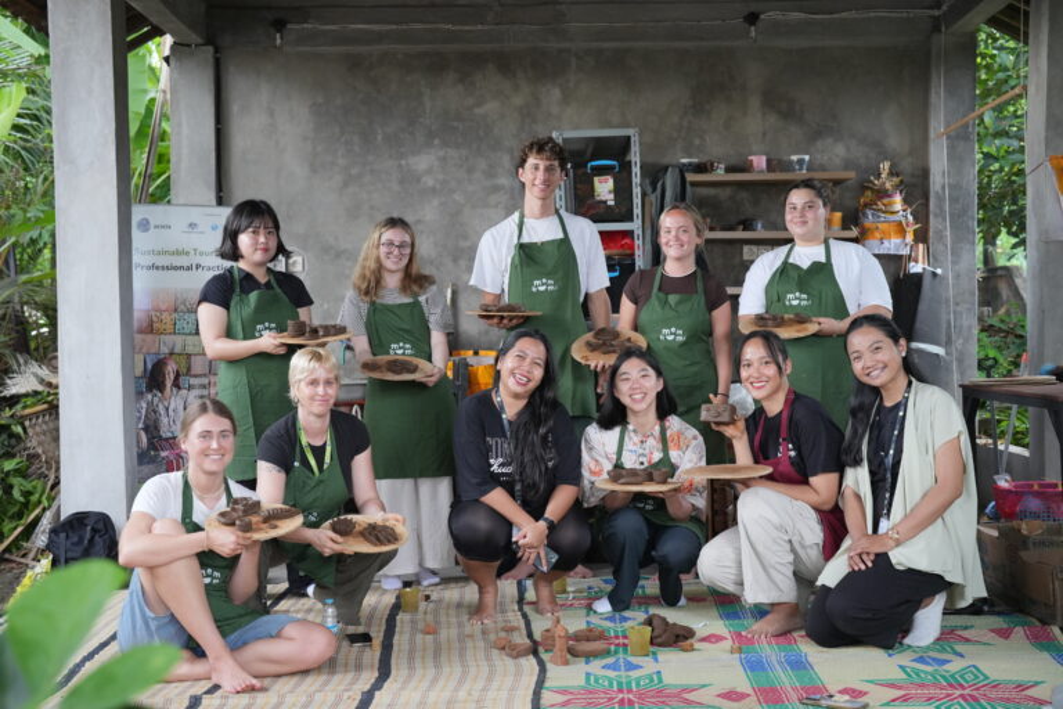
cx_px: 532
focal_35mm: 50
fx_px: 1476
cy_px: 354
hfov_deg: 39.6
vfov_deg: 27.0
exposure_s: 1/125
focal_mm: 50
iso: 2500
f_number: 4
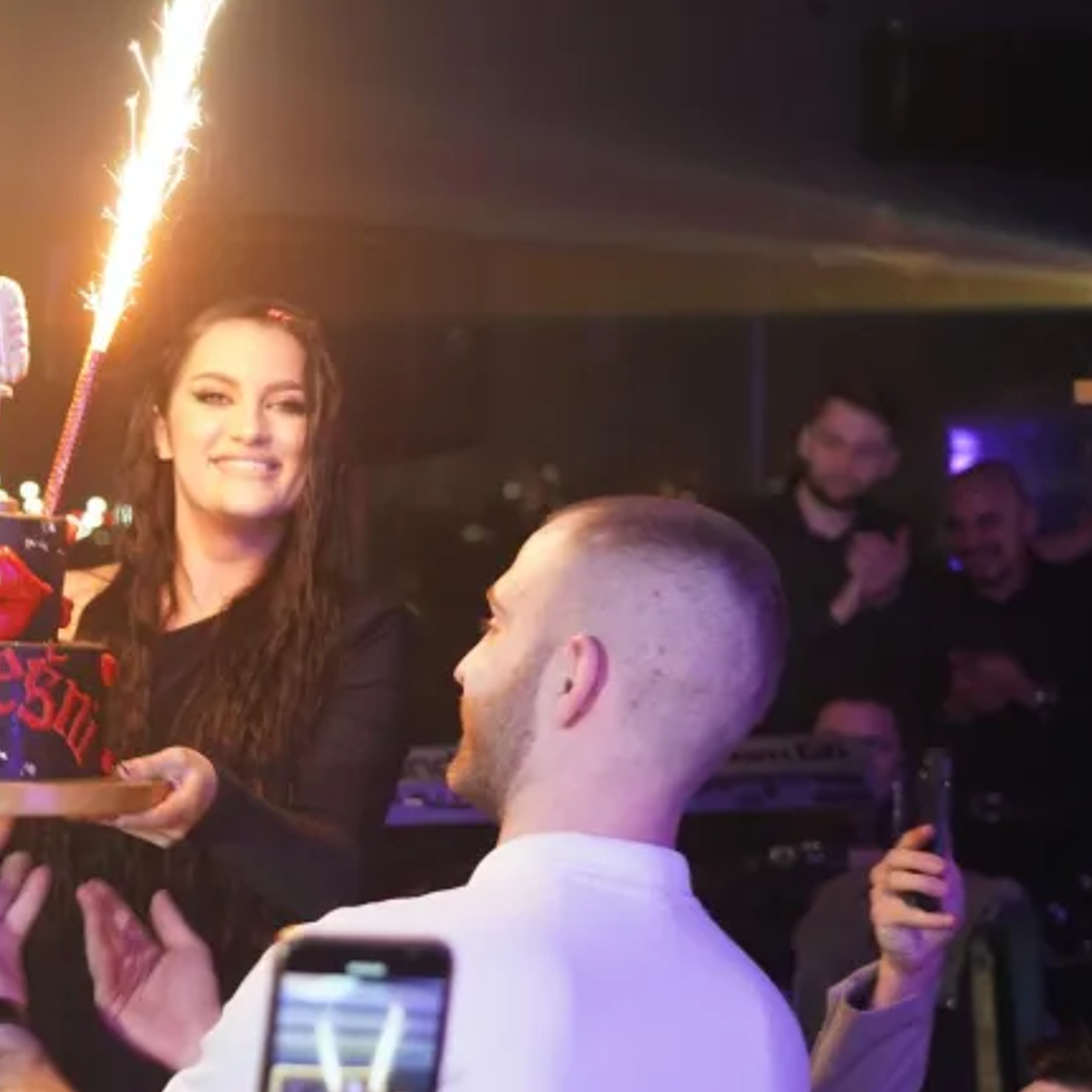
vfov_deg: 22.2
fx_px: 2784
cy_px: 619
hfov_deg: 21.8
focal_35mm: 78
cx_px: 142
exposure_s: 1/30
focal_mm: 52
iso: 4000
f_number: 4
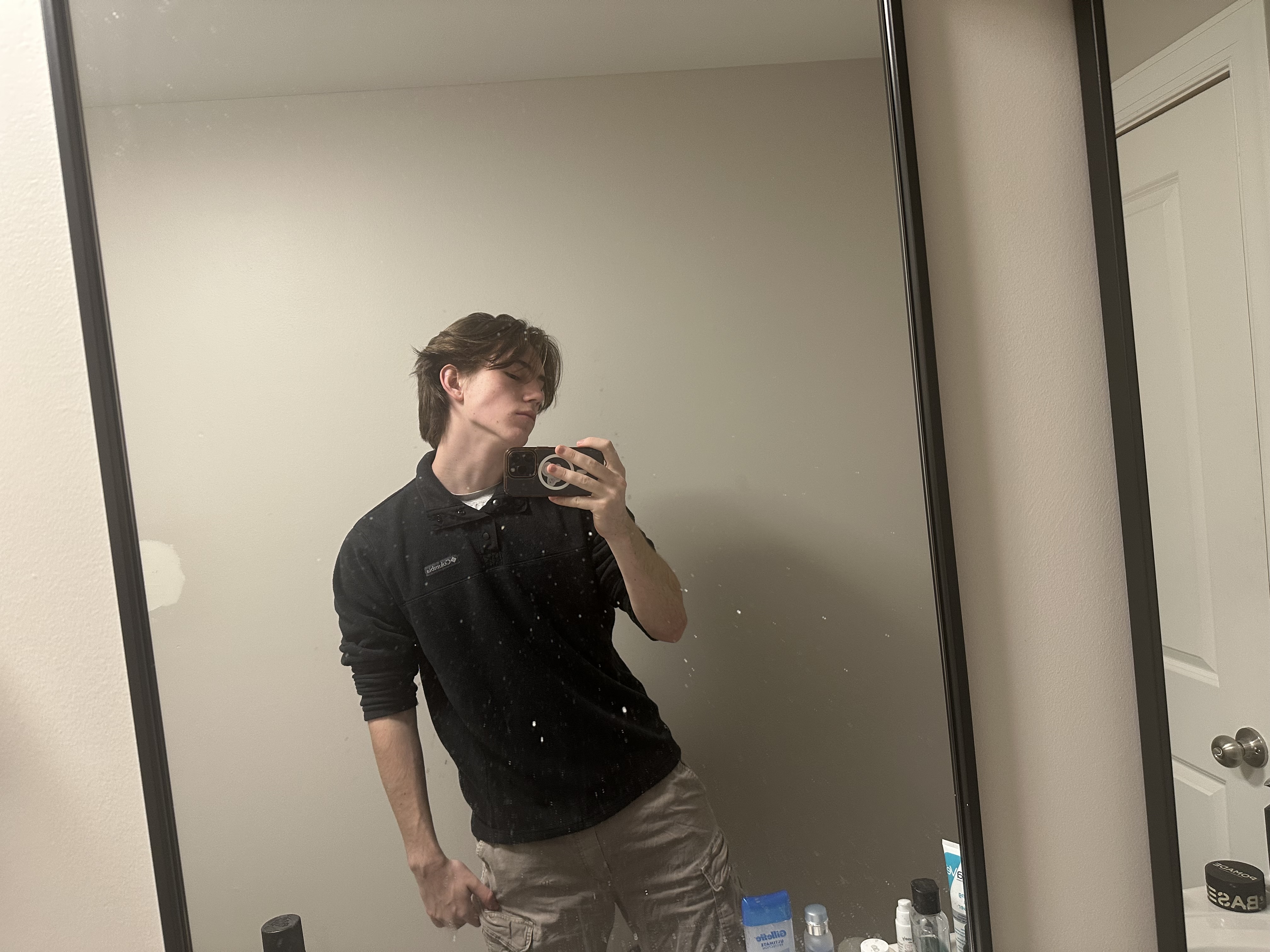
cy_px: 476
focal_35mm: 24
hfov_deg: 71.6
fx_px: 881
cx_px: 635
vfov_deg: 56.8
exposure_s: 1/60
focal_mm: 6.86
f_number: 1.78
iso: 250
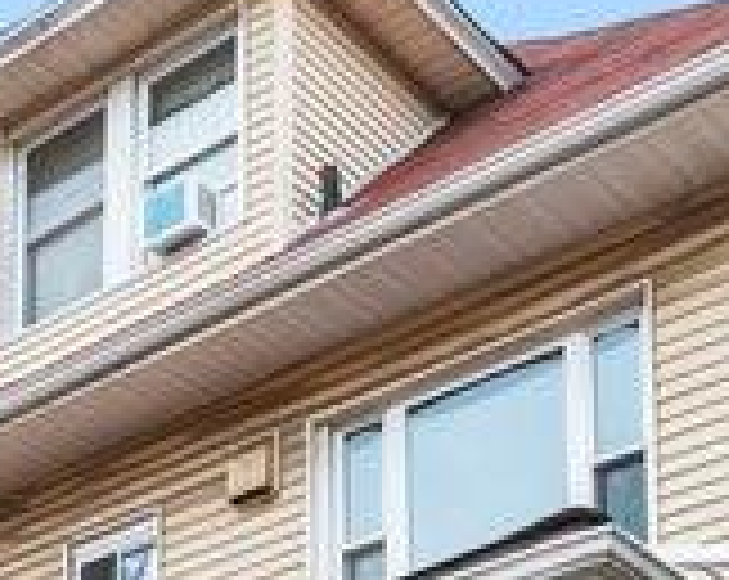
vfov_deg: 14.3
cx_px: 184
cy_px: 1144
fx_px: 1936
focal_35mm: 90
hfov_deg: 21.2
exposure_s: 1/640
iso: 800
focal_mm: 15.5
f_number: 8
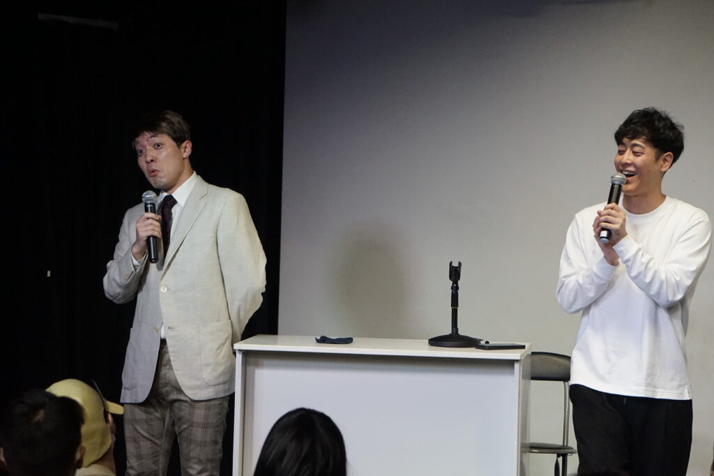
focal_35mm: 156
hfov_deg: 13.2
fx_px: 3093
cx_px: 357
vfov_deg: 8.8
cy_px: 238
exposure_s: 1/200
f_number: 5.6
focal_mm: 104
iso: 3200
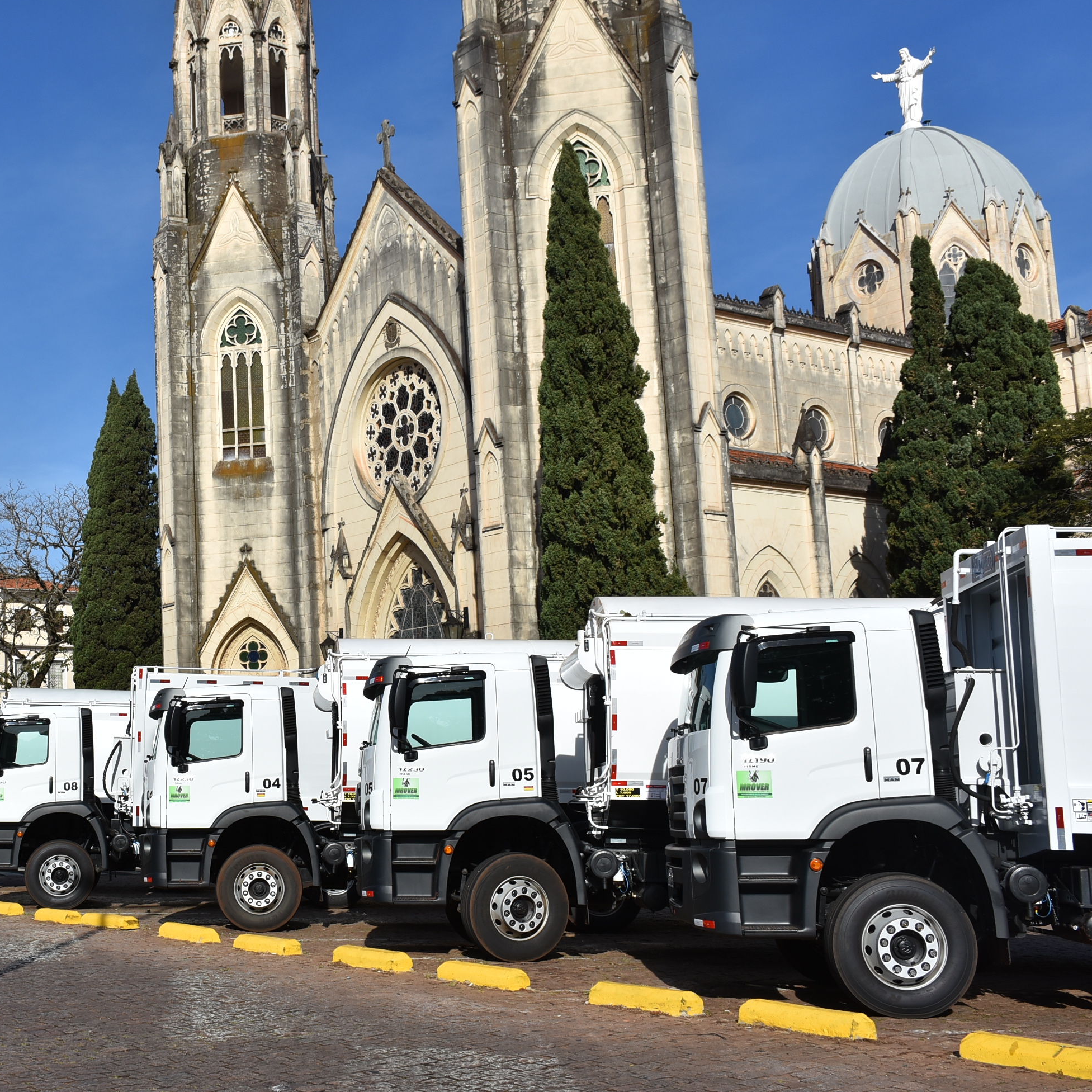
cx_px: 267
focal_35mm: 43
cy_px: 537
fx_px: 1535
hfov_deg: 38.1
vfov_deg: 39.2
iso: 100
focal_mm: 22
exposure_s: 1/500
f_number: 8
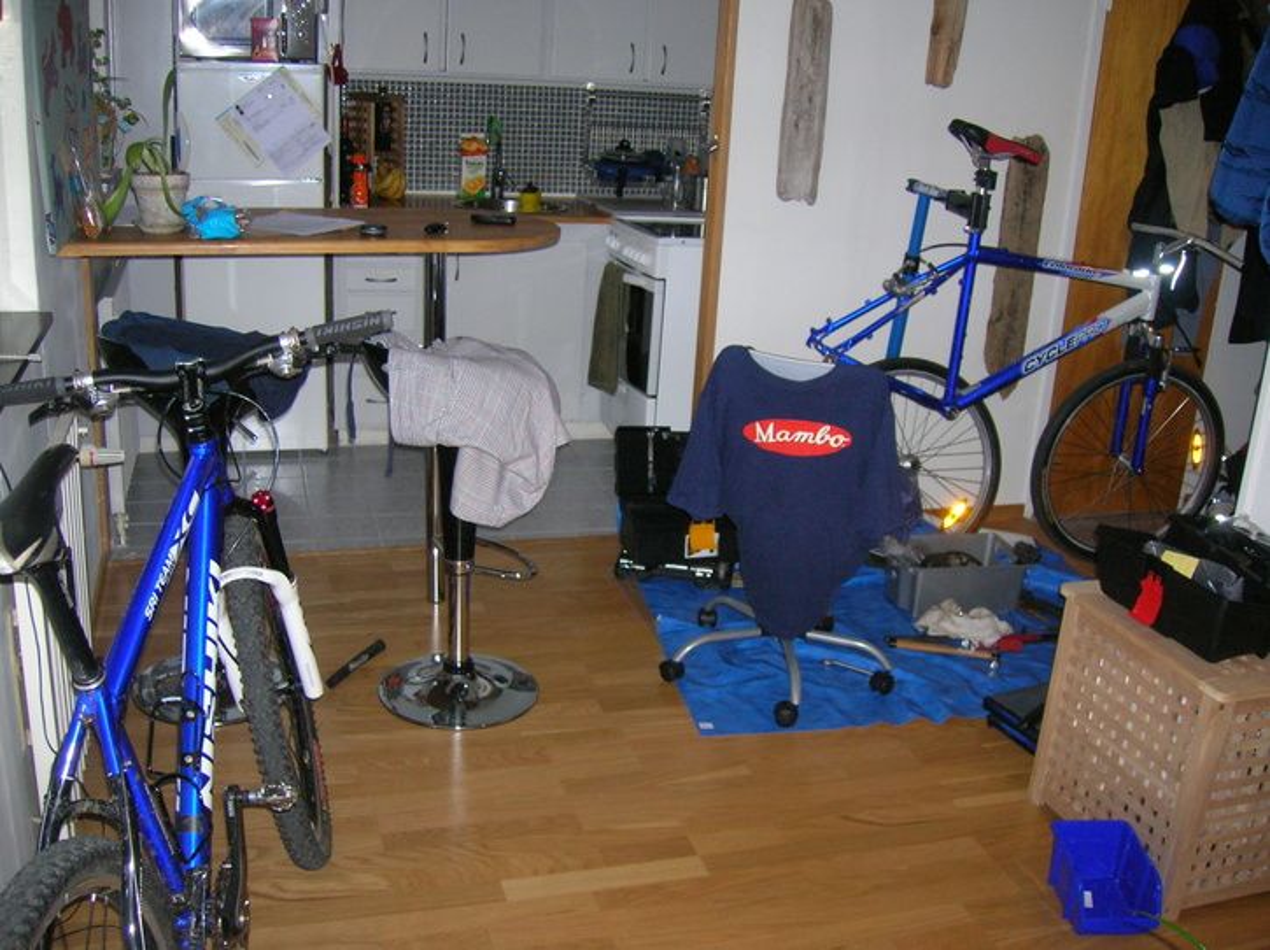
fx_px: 1246
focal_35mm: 34
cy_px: 475
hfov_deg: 54.0
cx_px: 635
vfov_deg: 41.7
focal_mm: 5.7
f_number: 2.9
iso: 141
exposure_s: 1/60.1
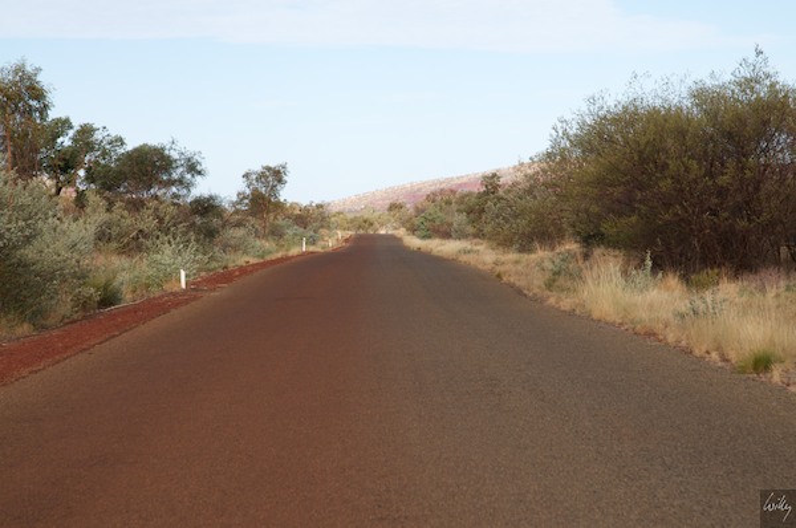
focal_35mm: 128
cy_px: 264
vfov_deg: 10.7
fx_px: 2815
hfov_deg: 16.1
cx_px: 398
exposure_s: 1/400
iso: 320
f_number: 10
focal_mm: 85
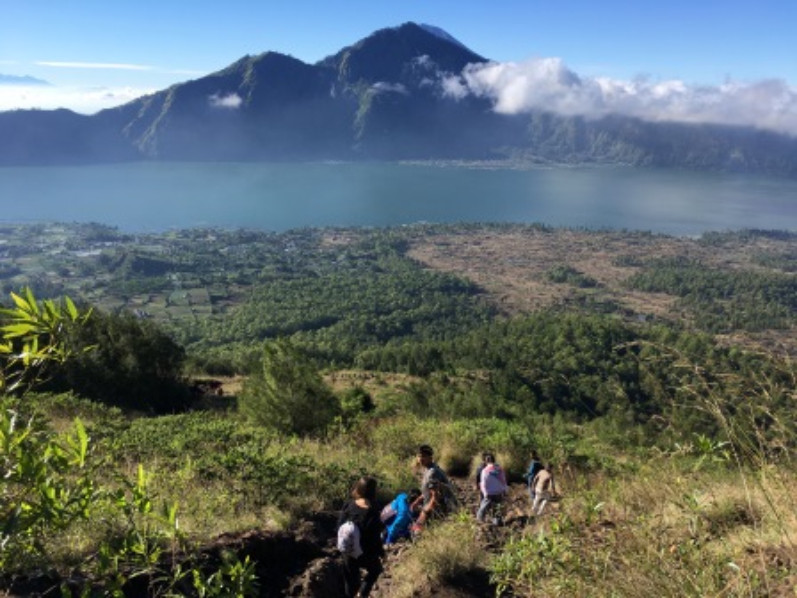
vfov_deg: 48.2
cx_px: 398
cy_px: 299
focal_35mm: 29
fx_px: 668
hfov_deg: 61.7
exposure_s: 1/1026
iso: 25
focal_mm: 4.15
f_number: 2.2
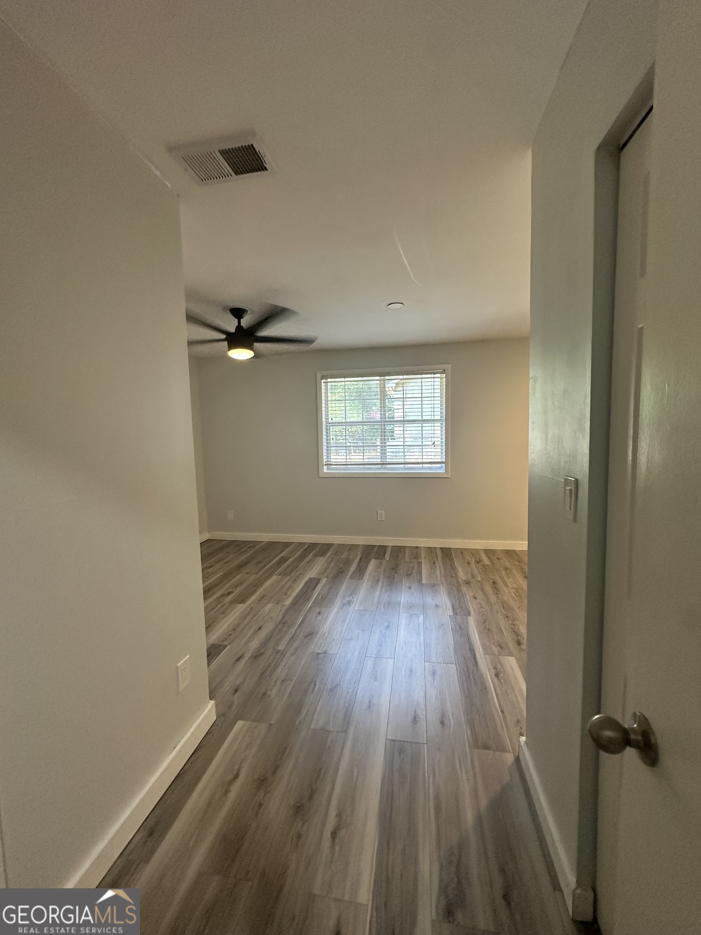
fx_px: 378
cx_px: 350
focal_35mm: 14
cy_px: 468
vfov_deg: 102.1
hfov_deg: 85.7
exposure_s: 1/60
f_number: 2.2
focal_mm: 2.22
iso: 200
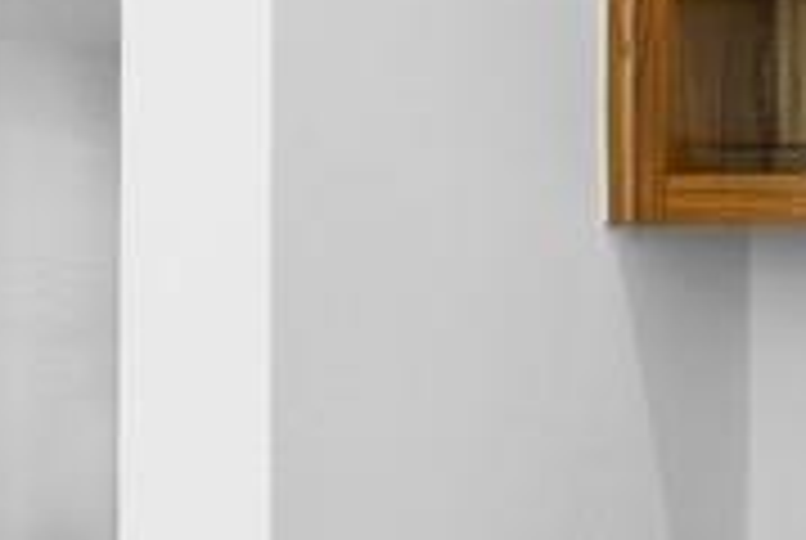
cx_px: 1873
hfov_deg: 14.0
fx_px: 2400
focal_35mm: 107
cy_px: 328
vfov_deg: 12.8
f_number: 9
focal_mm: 16
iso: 400
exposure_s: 1/6
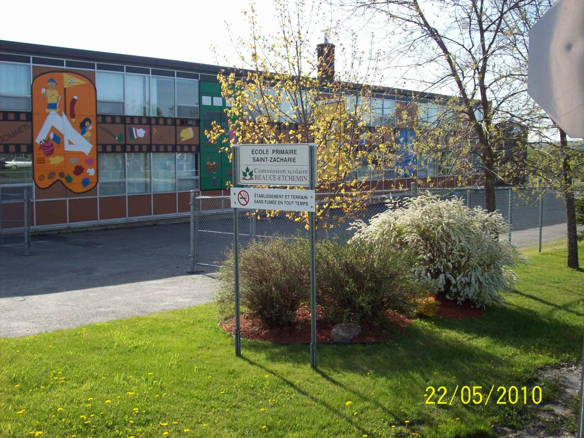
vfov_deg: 31.5
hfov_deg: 41.2
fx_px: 776
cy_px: 219
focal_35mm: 46
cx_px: 292
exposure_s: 1/651
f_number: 3.1
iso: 80
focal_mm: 7.6
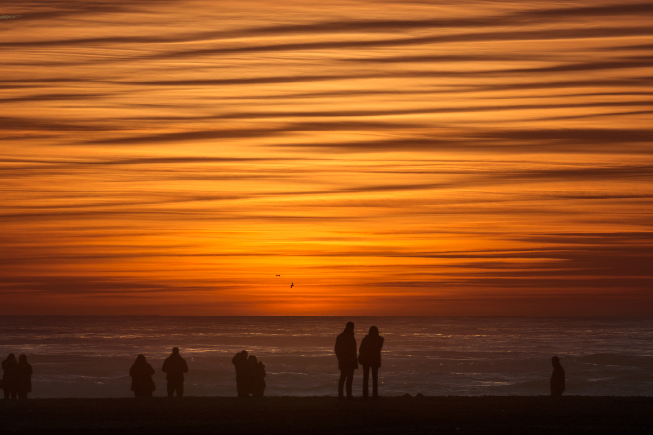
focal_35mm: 248
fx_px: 4489
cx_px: 326
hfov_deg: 8.3
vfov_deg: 5.6
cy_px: 218
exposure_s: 1/1600
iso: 100
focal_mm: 165
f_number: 6.3
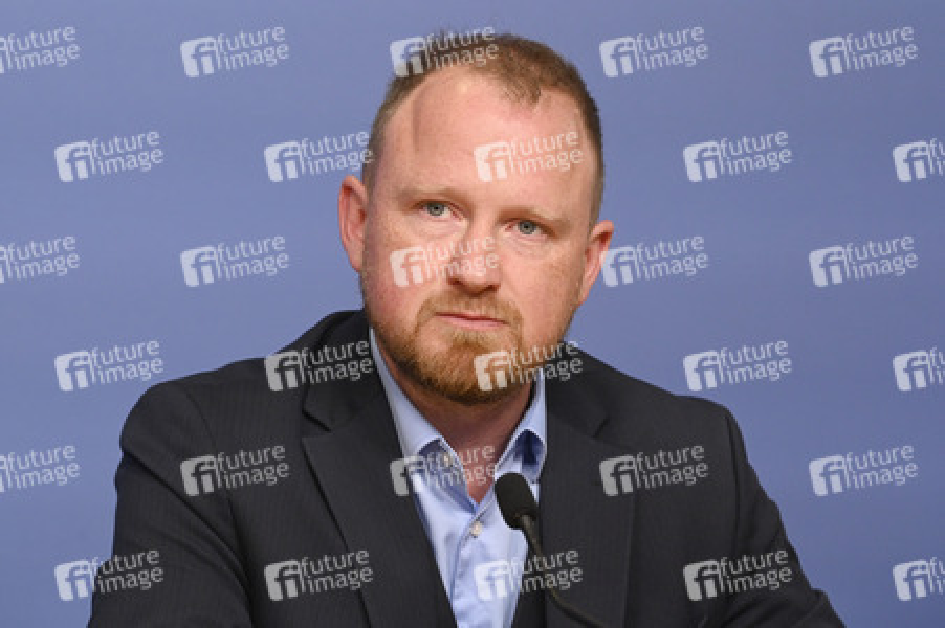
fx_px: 4590
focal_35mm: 175
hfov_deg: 11.8
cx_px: 472
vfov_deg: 7.8
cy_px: 314
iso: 3200
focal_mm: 175
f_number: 6.3
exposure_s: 1/500
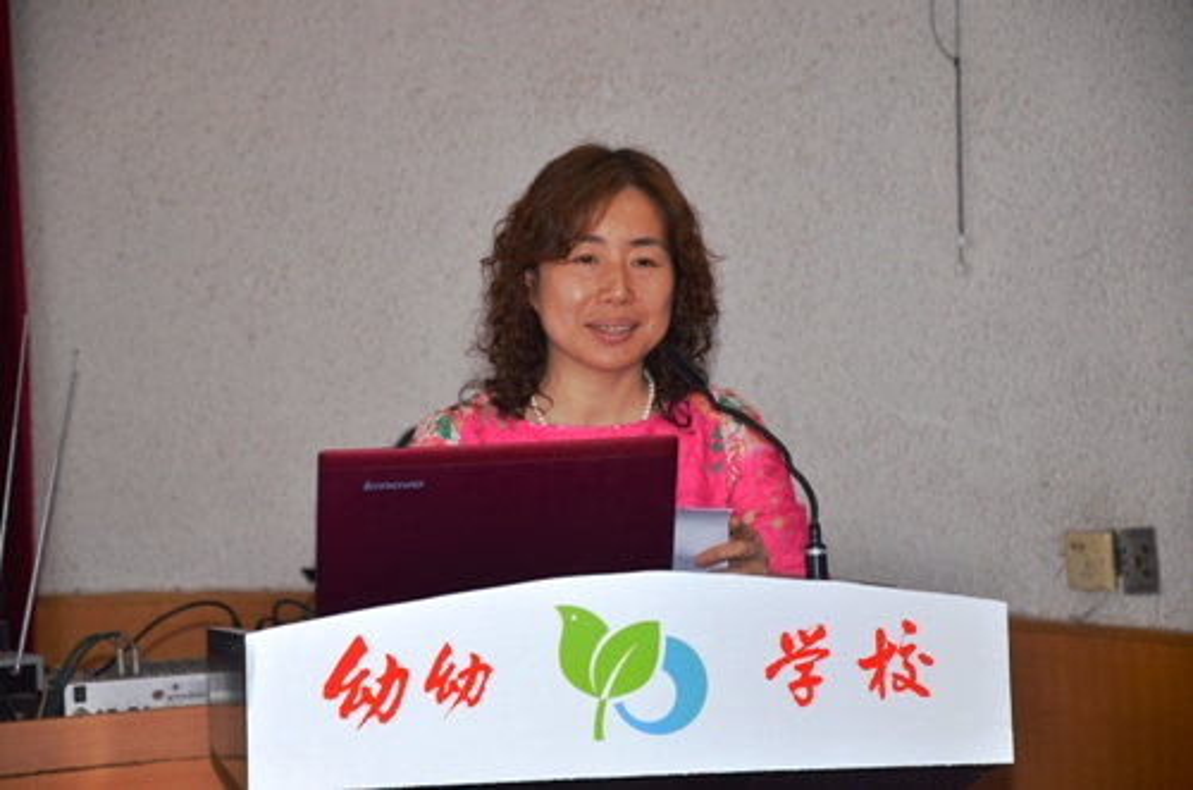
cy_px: 395
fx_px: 4861
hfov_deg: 14.0
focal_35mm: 147
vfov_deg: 9.3
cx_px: 596
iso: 800
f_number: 5.6
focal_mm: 98
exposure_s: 1/60
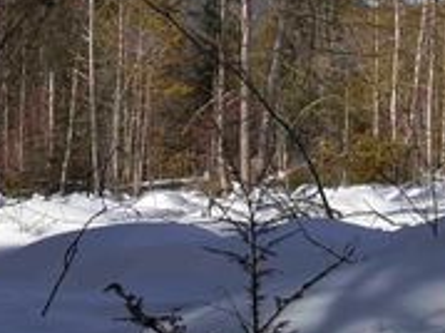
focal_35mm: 145
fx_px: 1863
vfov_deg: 10.0
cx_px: 308
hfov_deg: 13.6
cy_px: -83
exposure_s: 1/3205
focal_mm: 5.96
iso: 40
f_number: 1.6
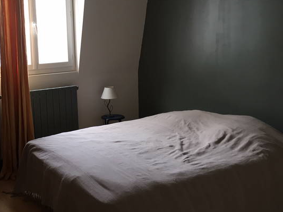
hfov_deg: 42.7
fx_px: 351
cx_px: 76
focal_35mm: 43
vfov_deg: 33.1
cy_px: 61
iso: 80
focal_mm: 4.15
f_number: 2.2
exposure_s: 1/33
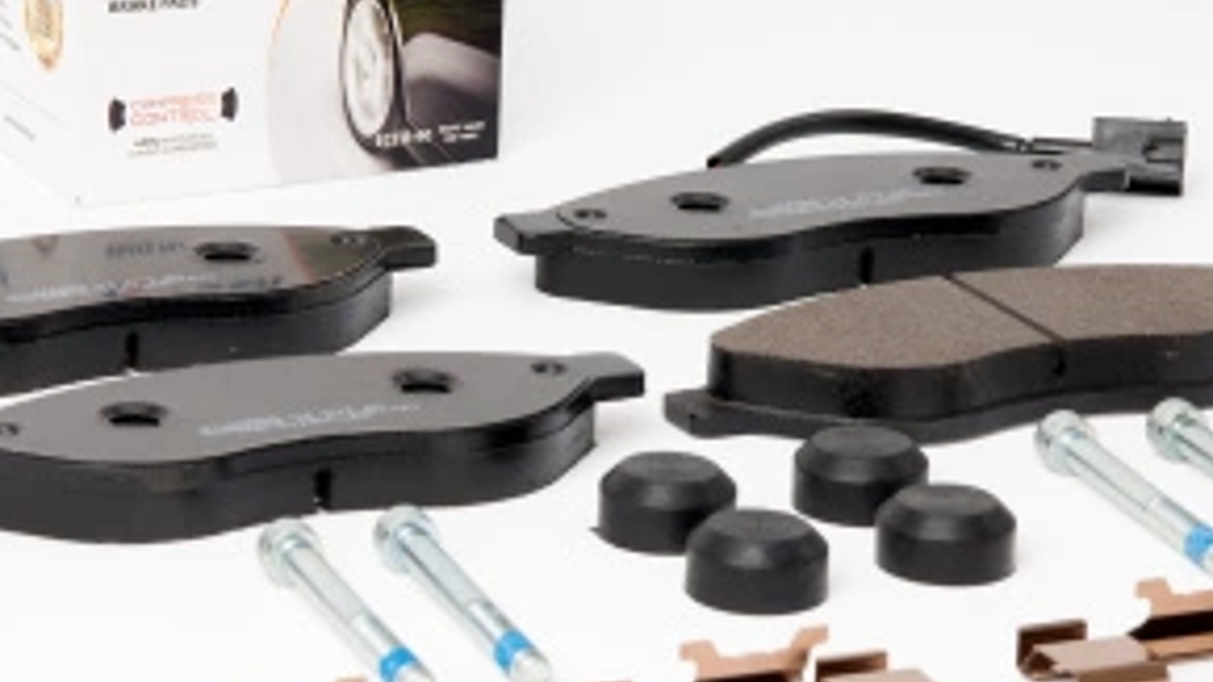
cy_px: 264
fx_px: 5759
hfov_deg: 12.0
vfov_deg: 6.8
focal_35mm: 179
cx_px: 648
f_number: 11
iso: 100
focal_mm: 55
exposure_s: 1/200
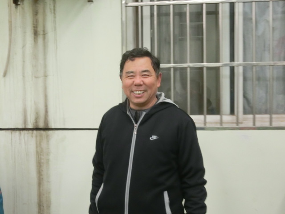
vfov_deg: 30.9
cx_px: 142
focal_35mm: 47
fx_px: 387
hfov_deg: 40.4
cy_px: 107
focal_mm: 8.29
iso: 800
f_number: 4.2
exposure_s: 1/25
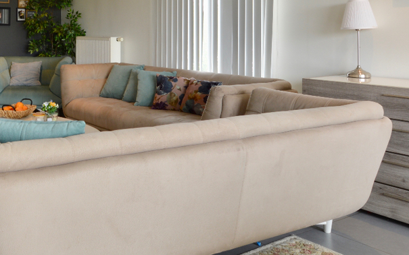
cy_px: 32
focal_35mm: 41
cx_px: 58
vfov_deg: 30.1
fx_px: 457
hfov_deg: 44.8
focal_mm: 12
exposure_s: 1/3
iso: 100
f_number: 11
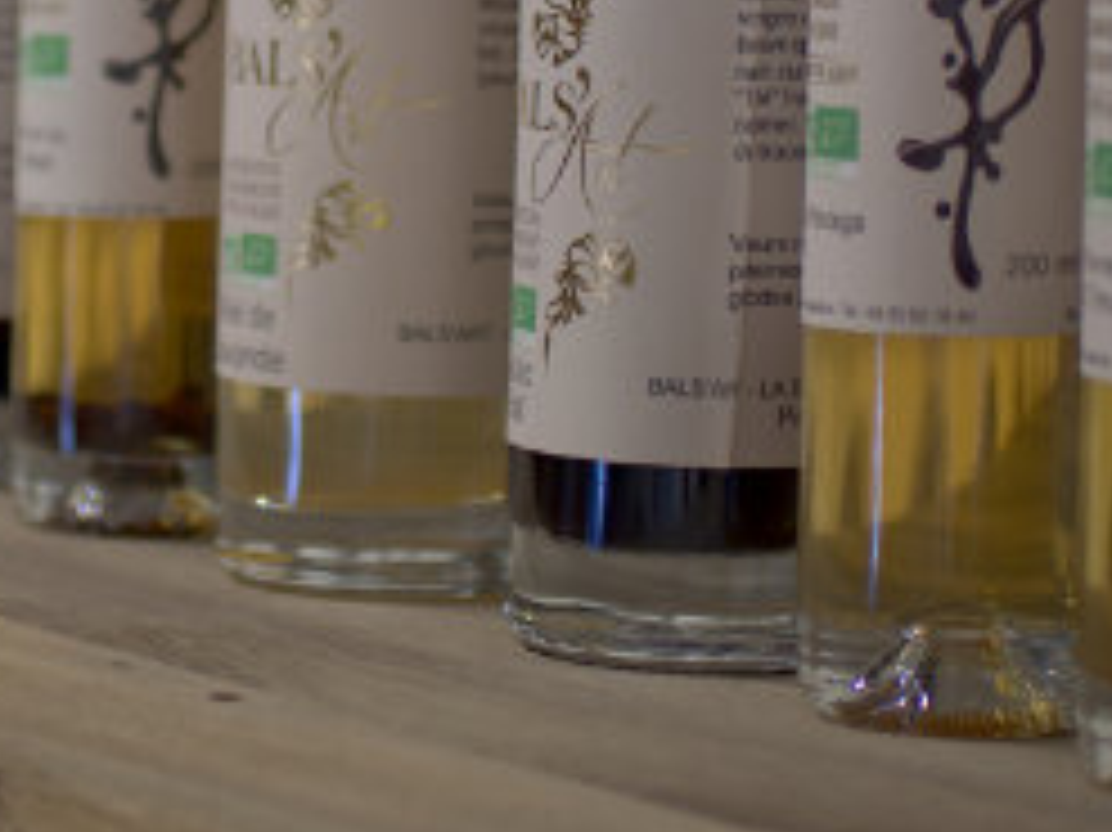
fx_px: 5202
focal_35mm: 162
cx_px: 149
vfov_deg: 9.0
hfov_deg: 12.1
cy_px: -250
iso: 200
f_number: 1.7
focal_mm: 25
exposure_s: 1/80
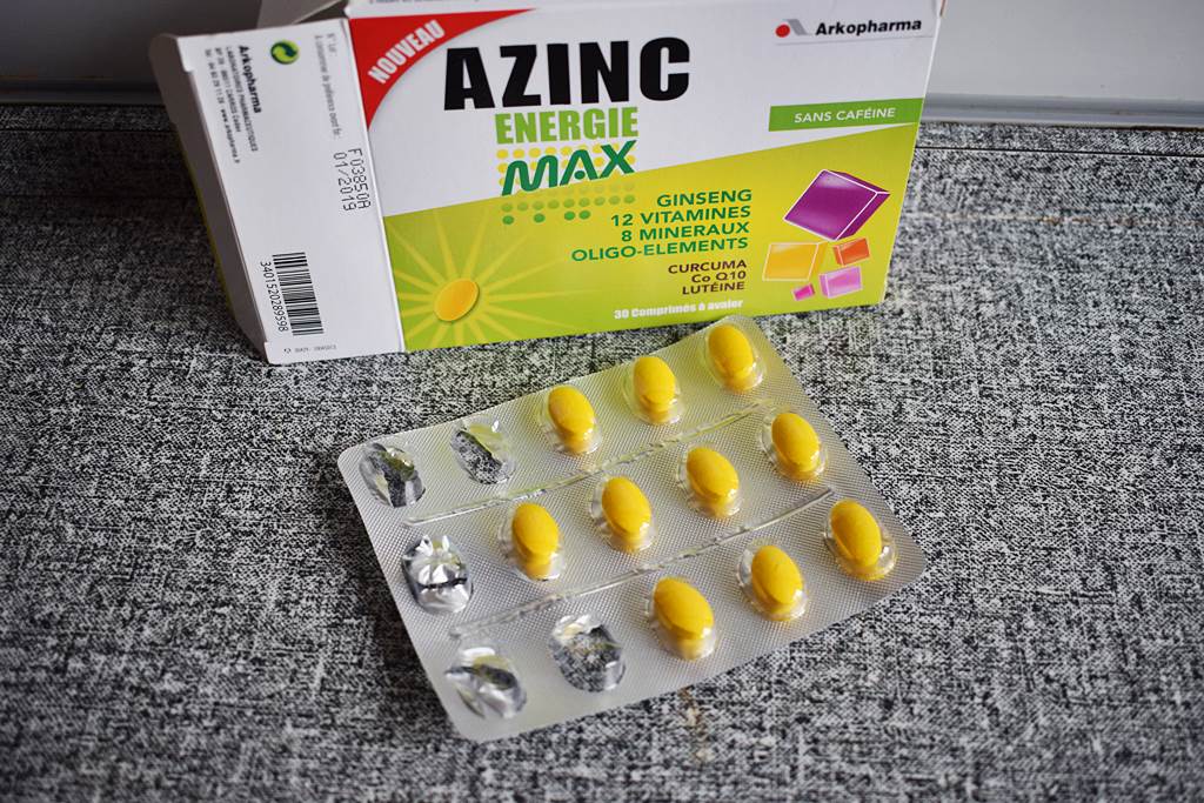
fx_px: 1304
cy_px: 402
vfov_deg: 34.2
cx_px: 602
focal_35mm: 39
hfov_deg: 49.5
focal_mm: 26
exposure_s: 1/80
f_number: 4.2
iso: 400
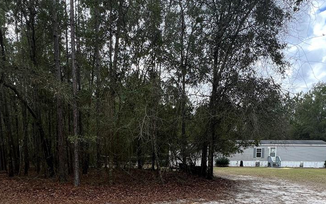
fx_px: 204
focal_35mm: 23
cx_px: 178
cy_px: 179
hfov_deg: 77.0
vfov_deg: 48.2
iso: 32
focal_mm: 1.57
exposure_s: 1/228
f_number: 1.8
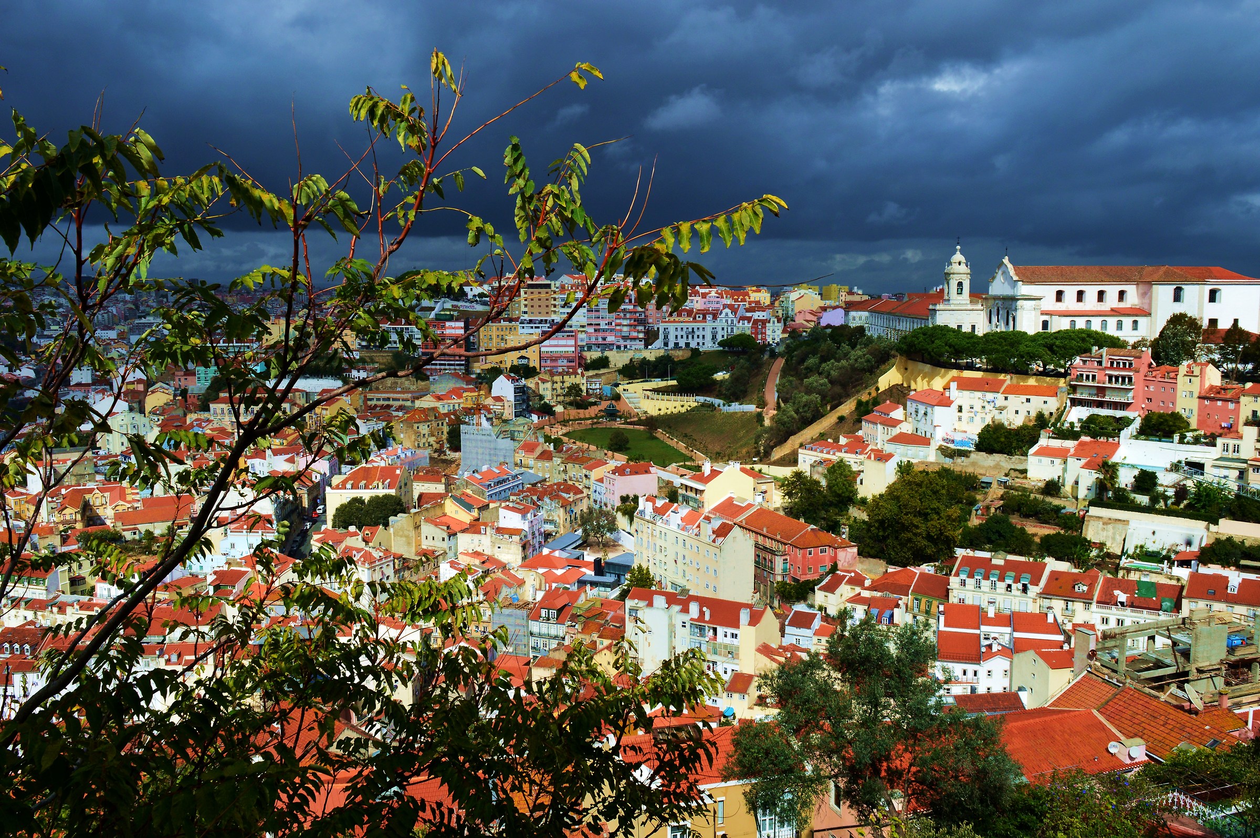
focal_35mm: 30
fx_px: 1049
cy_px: 419
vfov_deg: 43.5
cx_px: 630
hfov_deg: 62.0
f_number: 11
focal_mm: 20
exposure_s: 1/500
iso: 220
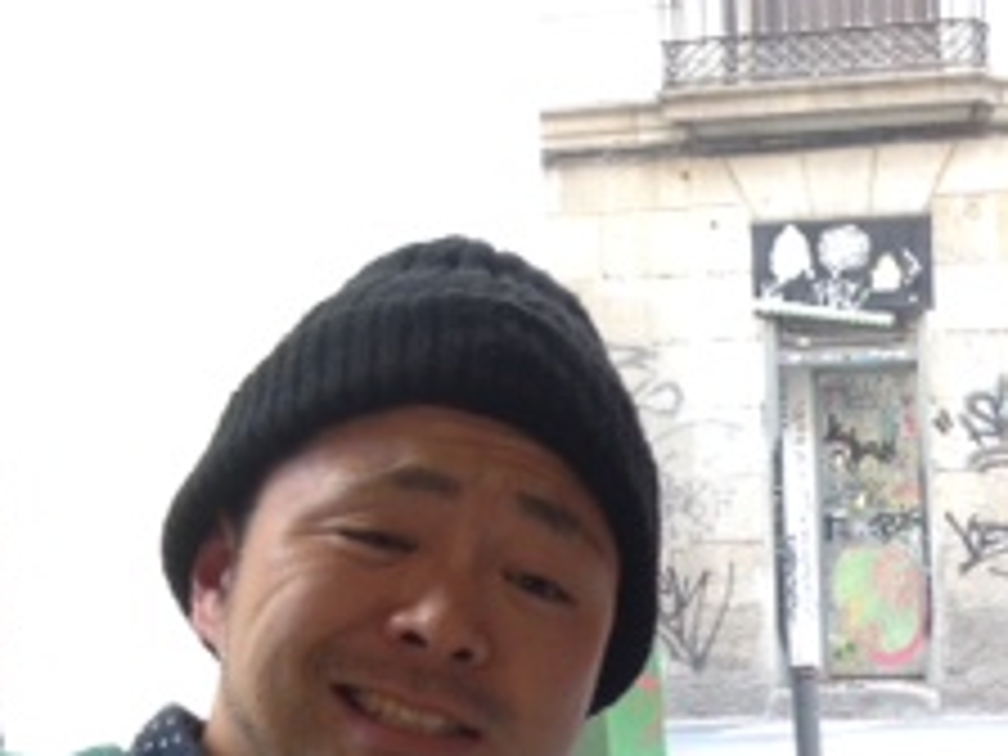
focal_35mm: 100
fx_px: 2912
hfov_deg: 18.2
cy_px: 940
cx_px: 1354
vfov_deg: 14.3
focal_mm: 4.28
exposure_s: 1/24
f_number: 2.4
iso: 50
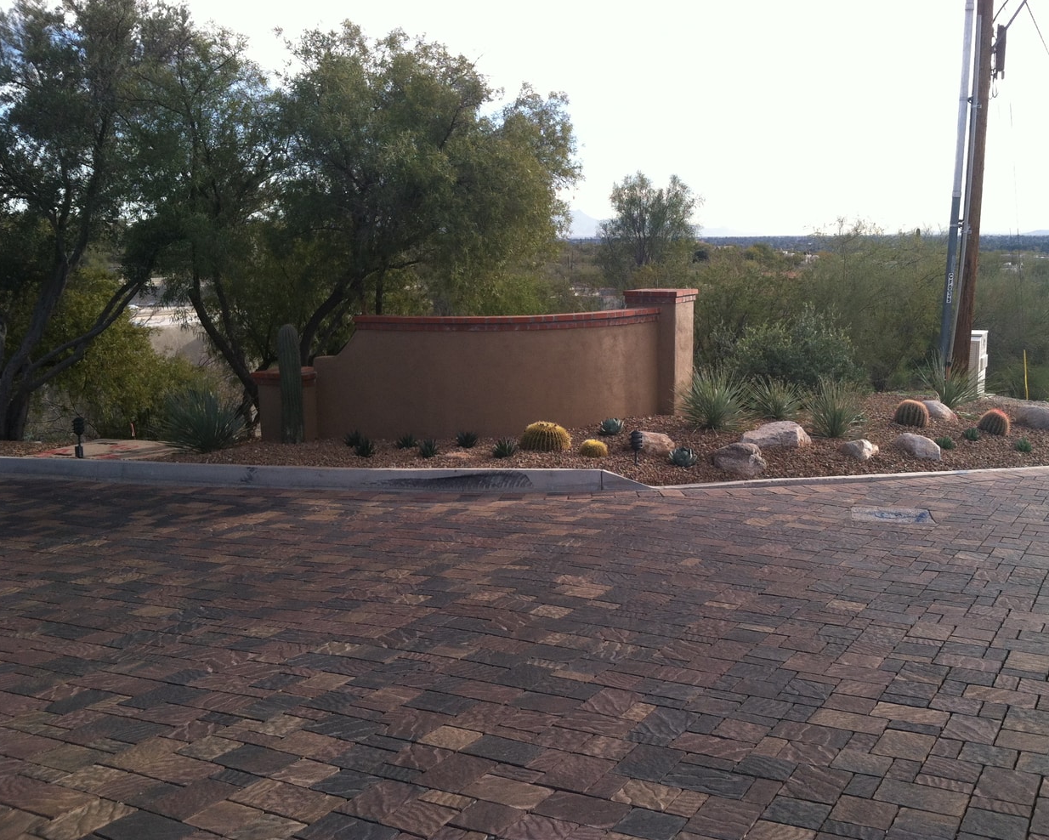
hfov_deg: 49.0
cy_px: 422
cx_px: 557
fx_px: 1149
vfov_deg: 40.2
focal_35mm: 37
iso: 80
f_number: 2.8
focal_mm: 3.85
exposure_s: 1/390
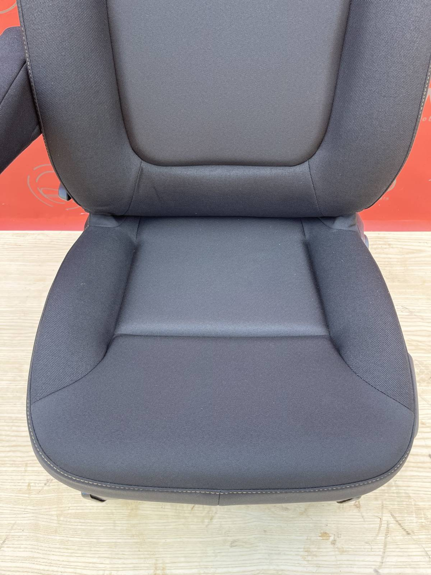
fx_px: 432
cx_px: 216
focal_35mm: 26
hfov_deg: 53.1
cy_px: 288
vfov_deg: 67.3
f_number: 1.6
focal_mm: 5.1
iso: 64
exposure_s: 1/122
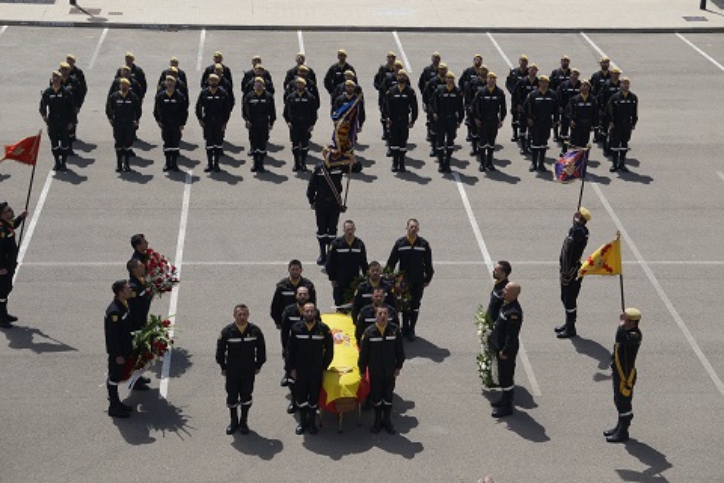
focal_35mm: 82
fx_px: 1659
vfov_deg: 16.6
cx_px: 362
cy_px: 242
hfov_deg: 24.6
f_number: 8
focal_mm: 55
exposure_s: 1/320
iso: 100
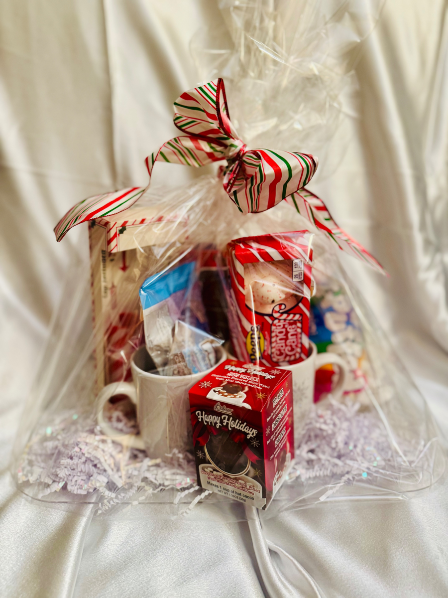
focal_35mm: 24
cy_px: 299
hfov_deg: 56.8
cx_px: 224
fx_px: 414
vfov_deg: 71.6
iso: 320
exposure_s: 1/60
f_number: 1.78
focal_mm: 6.76
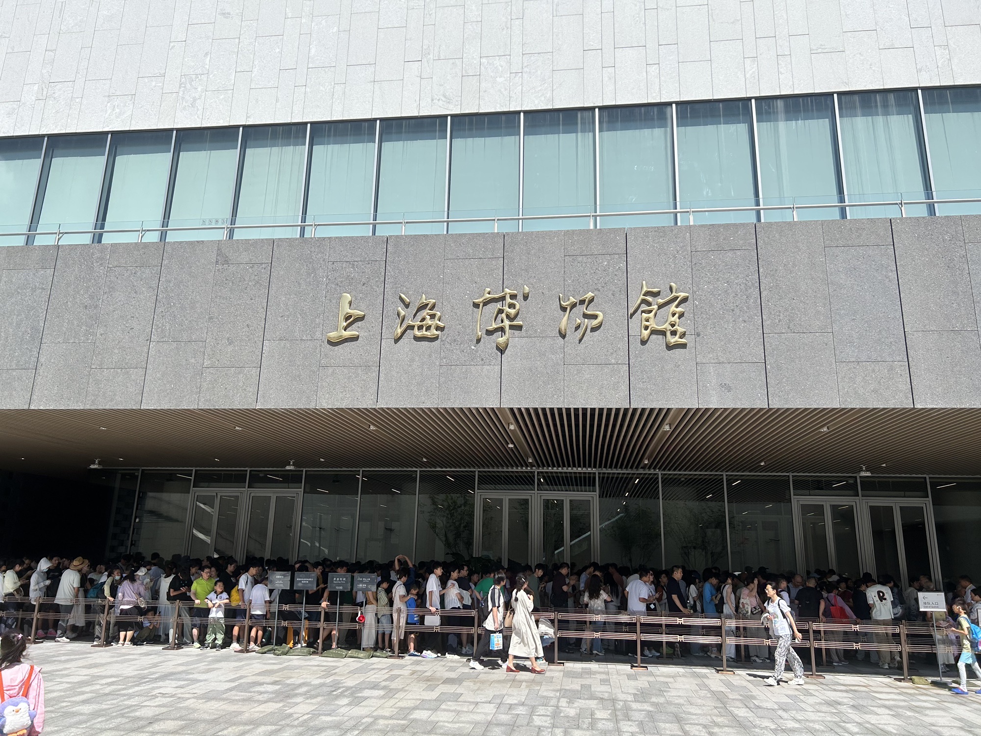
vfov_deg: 53.1
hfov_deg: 67.3
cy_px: 368
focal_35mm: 26
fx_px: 737
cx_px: 490
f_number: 1.5
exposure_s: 1/5319
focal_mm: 5.7
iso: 50
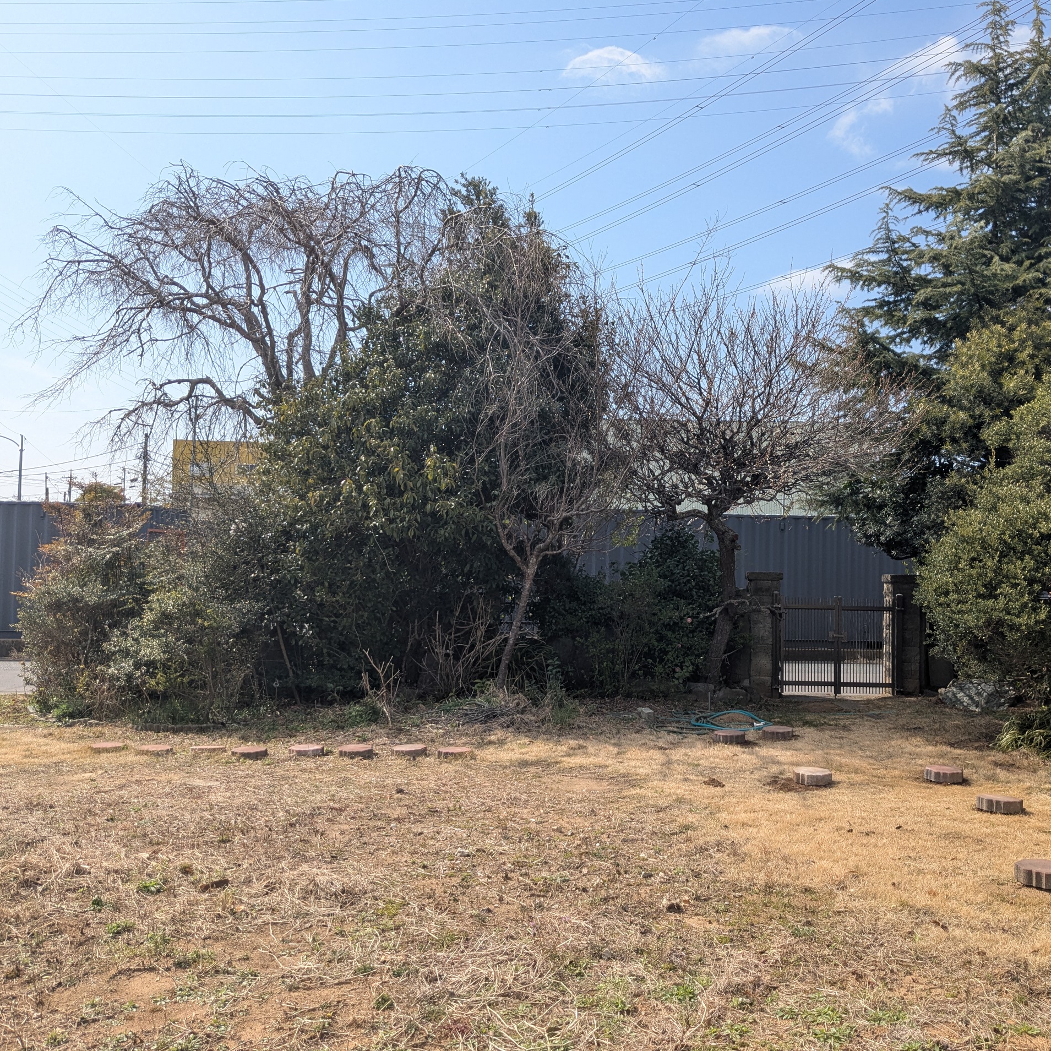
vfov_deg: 51.1
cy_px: 525
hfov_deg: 50.7
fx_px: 1099
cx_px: 635
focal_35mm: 32
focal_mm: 4.38
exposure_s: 1/2128
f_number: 1.73
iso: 47
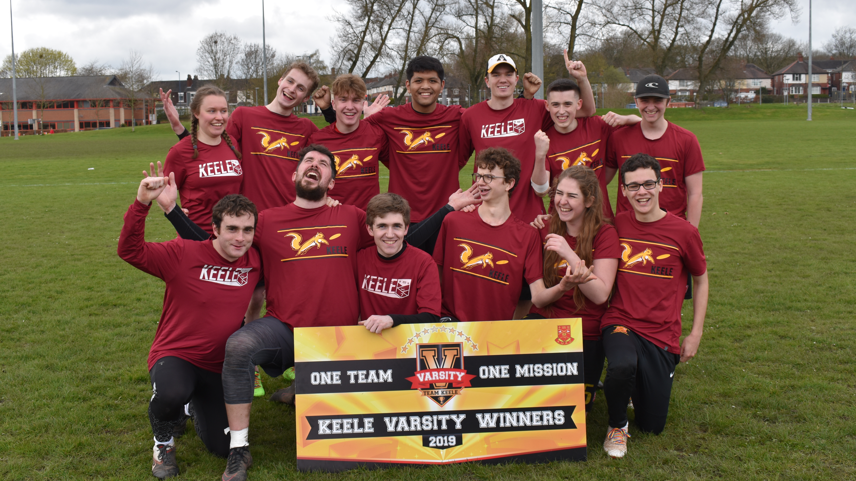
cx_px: 429
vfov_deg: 28.0
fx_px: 965
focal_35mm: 43
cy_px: 217
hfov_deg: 47.8
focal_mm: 27
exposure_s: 1/250
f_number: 8
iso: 200
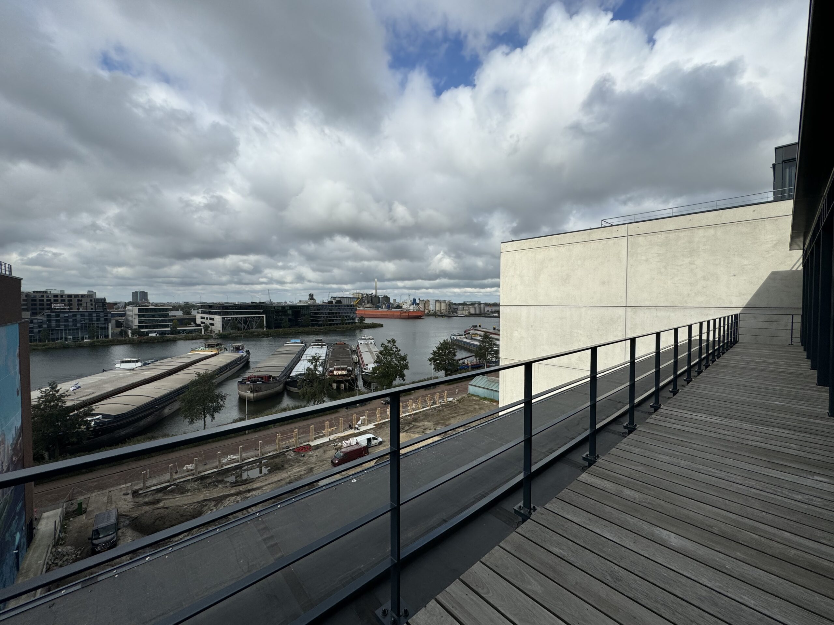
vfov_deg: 85.7
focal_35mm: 14
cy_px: 312
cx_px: 417
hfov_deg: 102.1
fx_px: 337
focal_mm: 2.22
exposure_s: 1/2342
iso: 50
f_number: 2.2
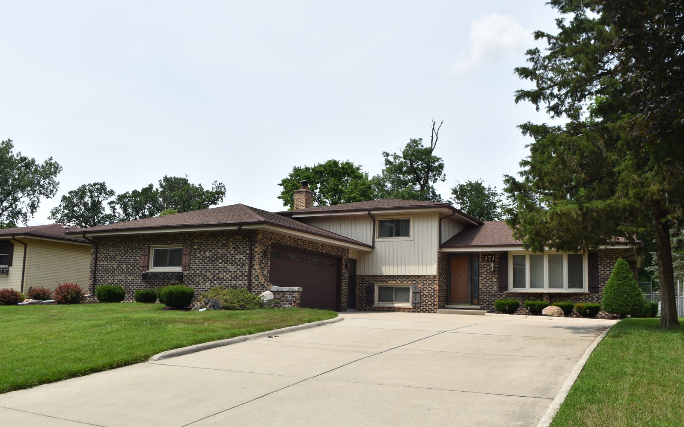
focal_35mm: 31
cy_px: 219
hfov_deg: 61.2
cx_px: 339
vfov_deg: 40.6
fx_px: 578
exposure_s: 1/200
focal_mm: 20
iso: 100
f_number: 9.5
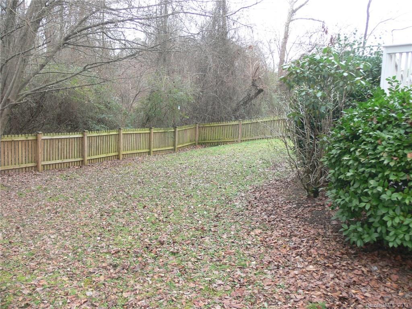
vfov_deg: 40.7
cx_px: 206
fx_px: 417
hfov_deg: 52.6
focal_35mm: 35
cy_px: 154
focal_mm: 7.4
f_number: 2.8
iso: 80
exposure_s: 1/30
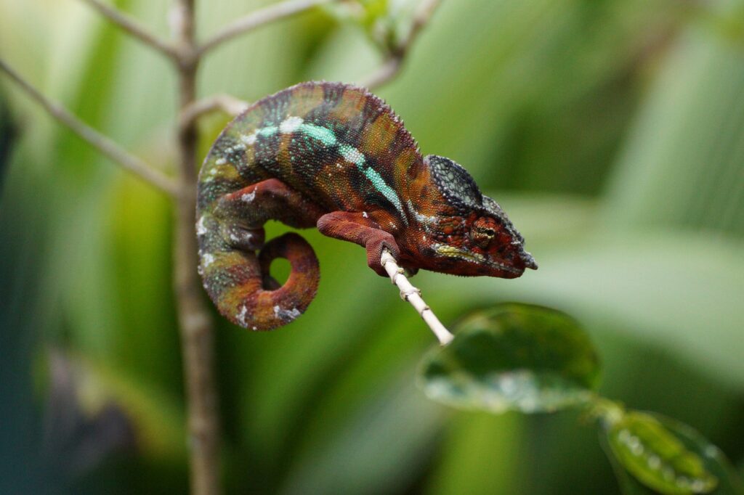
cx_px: 372
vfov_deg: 5.7
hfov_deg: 8.6
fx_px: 4958
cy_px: 248
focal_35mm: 240
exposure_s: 1/1600
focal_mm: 160
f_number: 5
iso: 1600
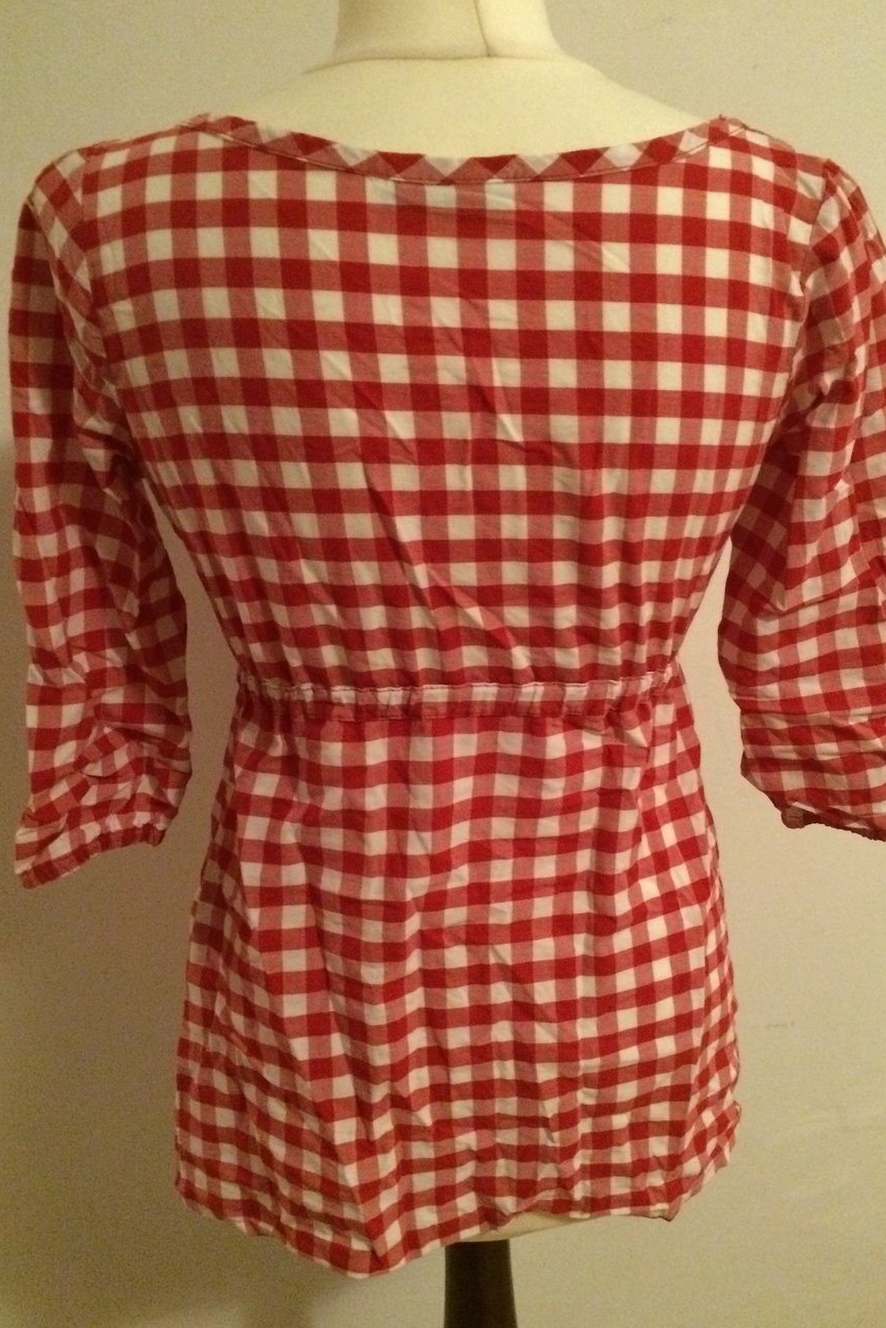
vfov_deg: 60.3
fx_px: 1144
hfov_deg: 42.3
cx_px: 474
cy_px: 657
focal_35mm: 31
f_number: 2.2
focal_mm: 4.15
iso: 500
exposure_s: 1/17
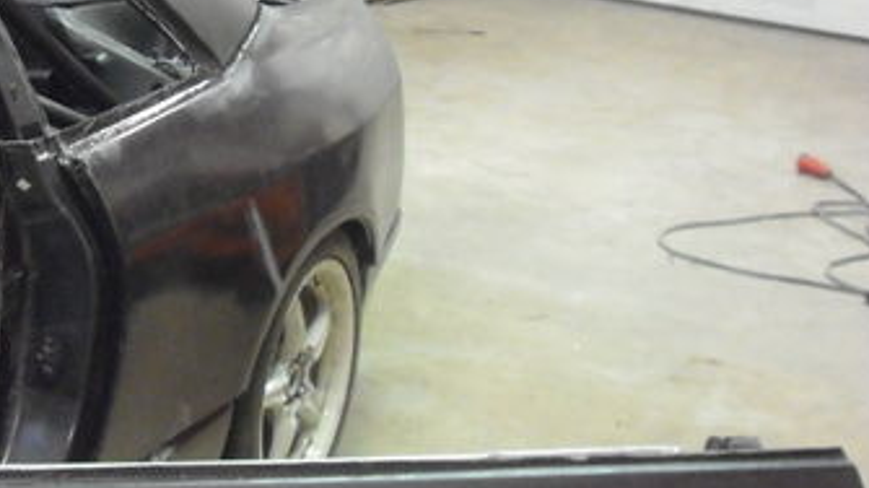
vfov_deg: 15.7
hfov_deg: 26.4
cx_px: 52
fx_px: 1773
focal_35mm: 77
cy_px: 228
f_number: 2.7
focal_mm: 6.2
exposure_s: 1/15
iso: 800
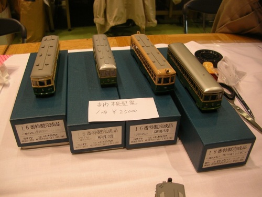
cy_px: 98
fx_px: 265
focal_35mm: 35
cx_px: 131
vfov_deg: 40.7
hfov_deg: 52.6
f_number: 2.8
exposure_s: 1/21
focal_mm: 5.8
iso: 50
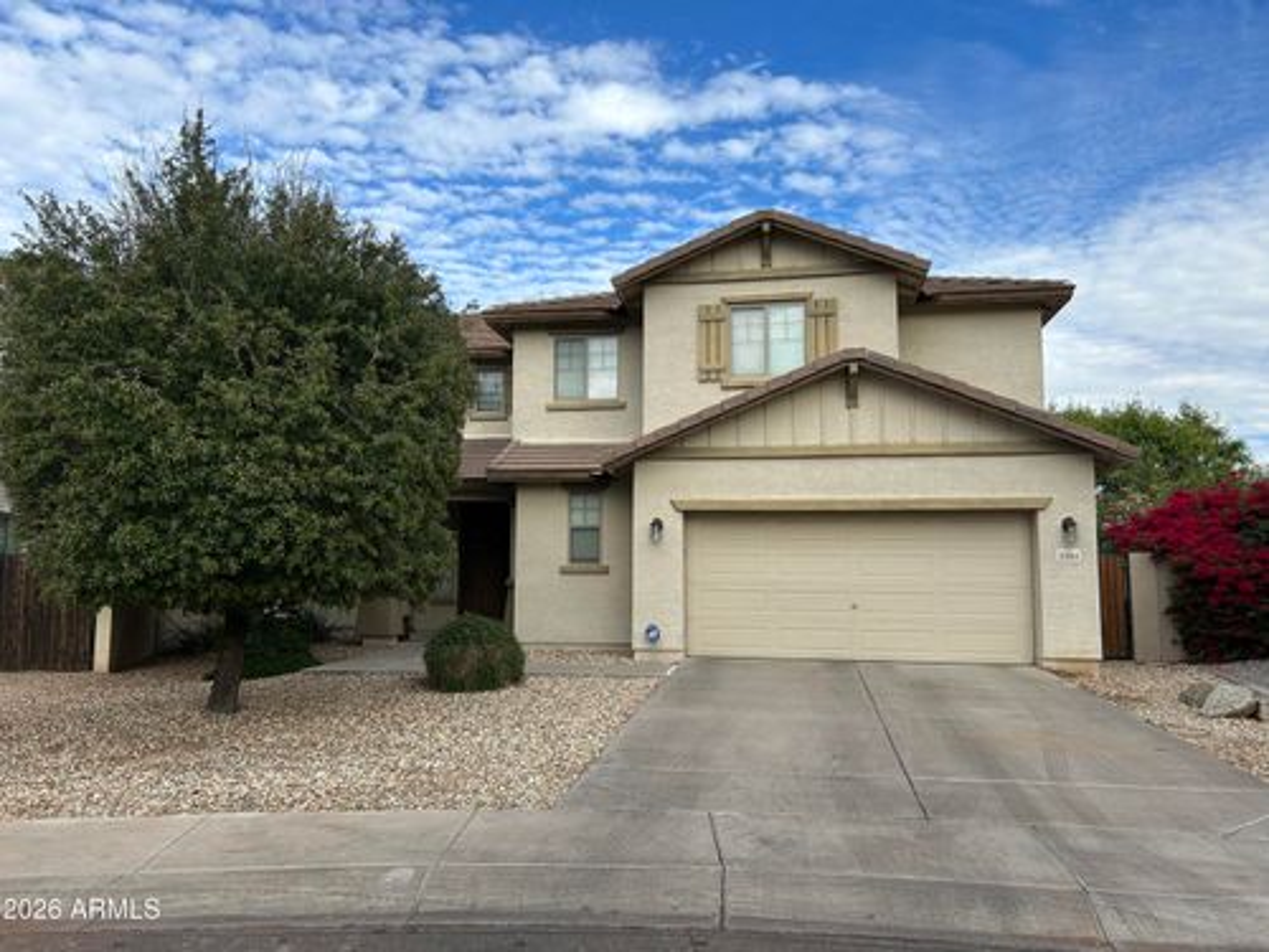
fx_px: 953
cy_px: 476
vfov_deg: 53.1
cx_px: 634
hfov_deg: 67.3
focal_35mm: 26
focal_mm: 5.7
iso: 50
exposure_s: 1/2513
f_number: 1.5
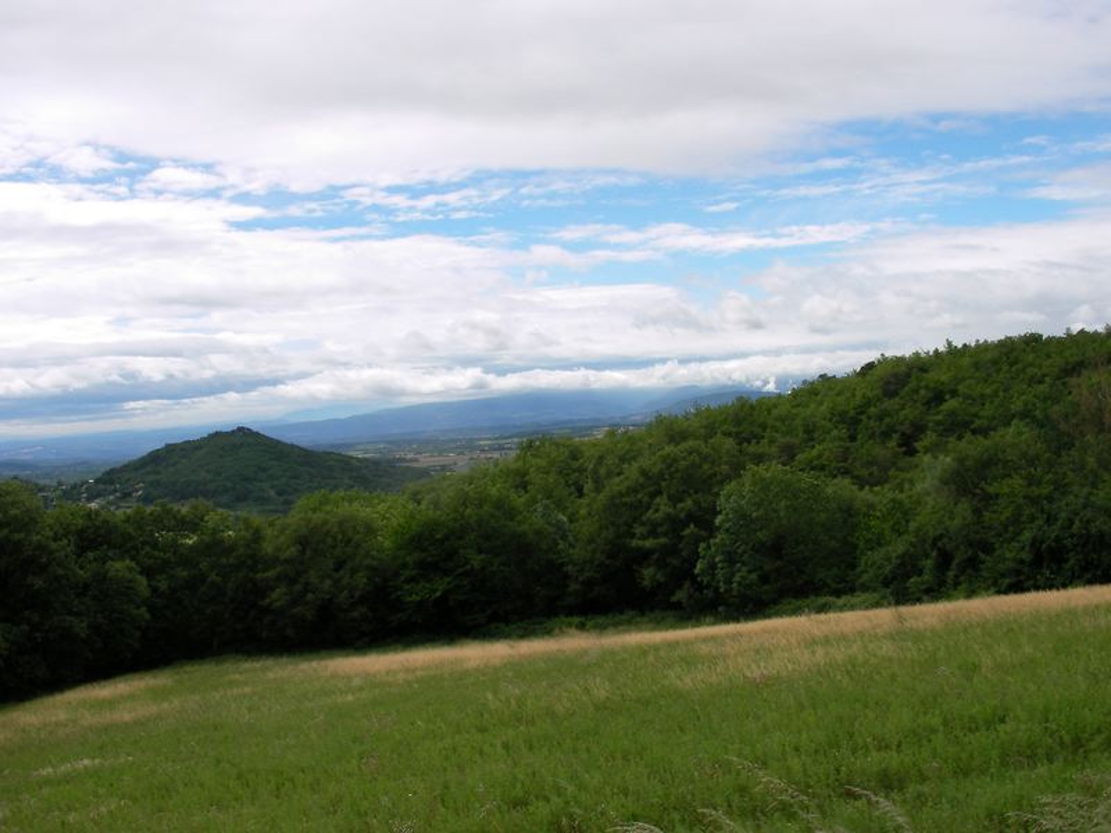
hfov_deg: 45.8
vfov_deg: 35.1
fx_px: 1316
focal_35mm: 41
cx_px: 556
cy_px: 416
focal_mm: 6.3
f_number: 5.6
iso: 50
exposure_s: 1/427
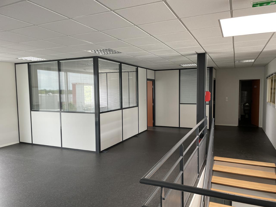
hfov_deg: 67.3
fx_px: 207
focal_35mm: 26
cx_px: 138
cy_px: 104
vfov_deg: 53.1
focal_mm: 4.2
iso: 100
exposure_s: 1/121
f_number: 1.6
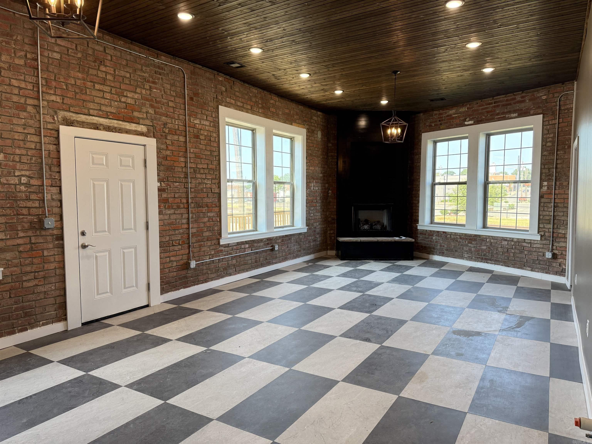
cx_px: 296
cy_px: 222
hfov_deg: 71.6
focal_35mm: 24
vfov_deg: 56.8
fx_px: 410
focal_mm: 6.76
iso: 160
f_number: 1.78
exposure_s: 1/229
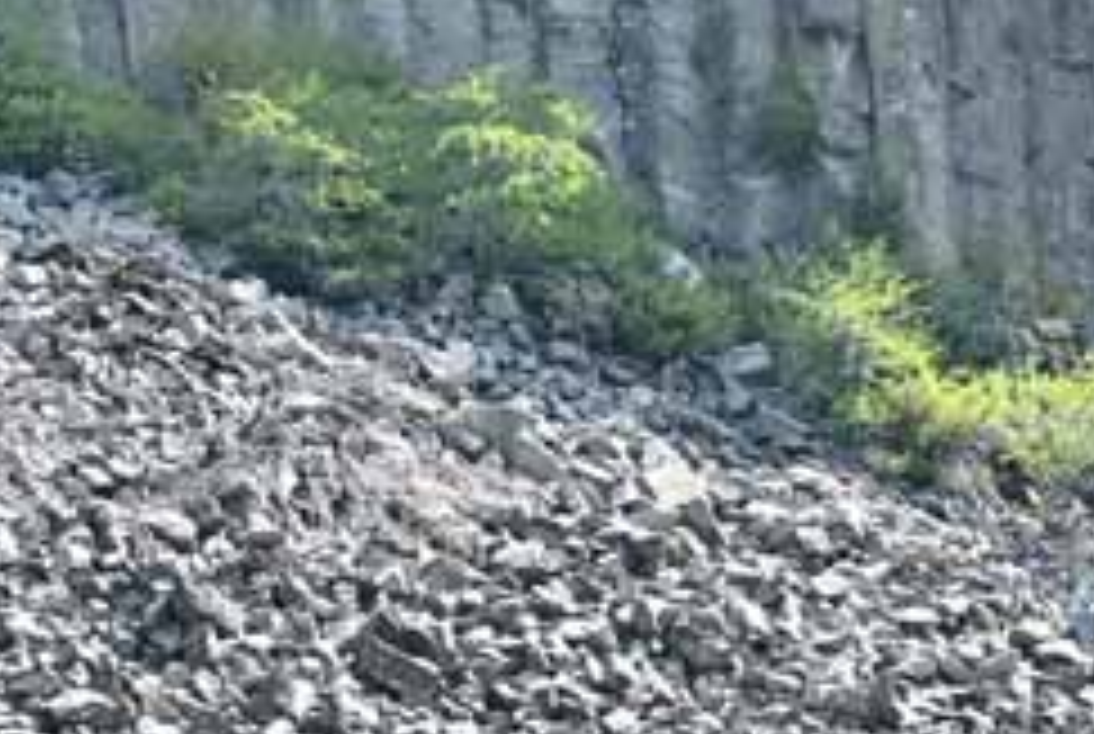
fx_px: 10503
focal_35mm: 345
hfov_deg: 6.0
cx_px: 329
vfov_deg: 4.0
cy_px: -176
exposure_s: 1/200
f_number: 5
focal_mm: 105
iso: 100
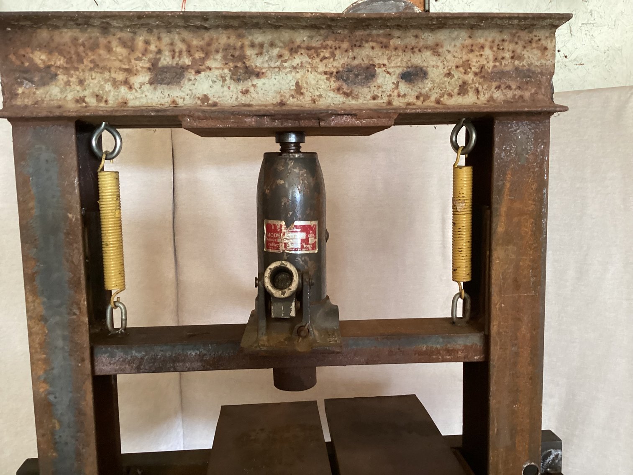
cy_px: 238
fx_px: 567
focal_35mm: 31
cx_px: 316
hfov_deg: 58.3
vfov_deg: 45.4
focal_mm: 3.3
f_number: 2.4
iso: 320
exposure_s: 1/40
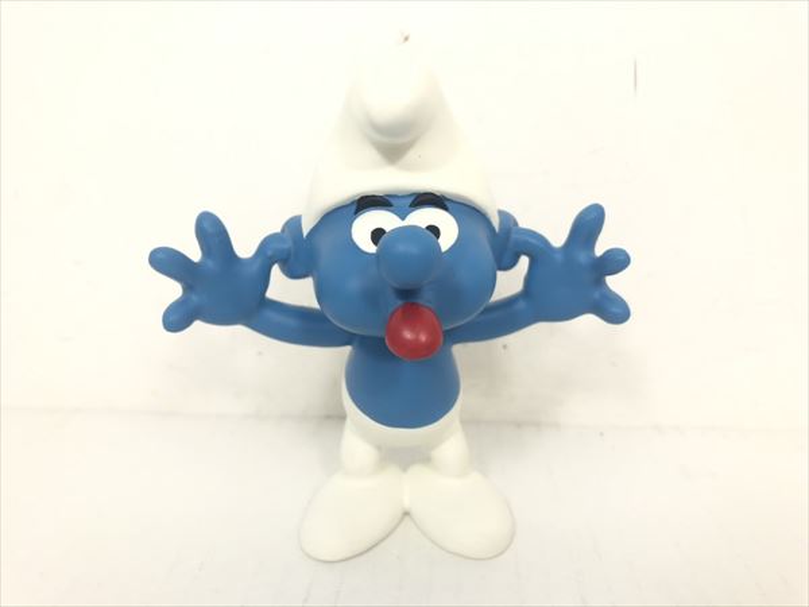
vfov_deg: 49.7
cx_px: 404
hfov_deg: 63.4
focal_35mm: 28
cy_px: 304
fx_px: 654
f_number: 1.8
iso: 25
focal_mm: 4
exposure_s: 1/40
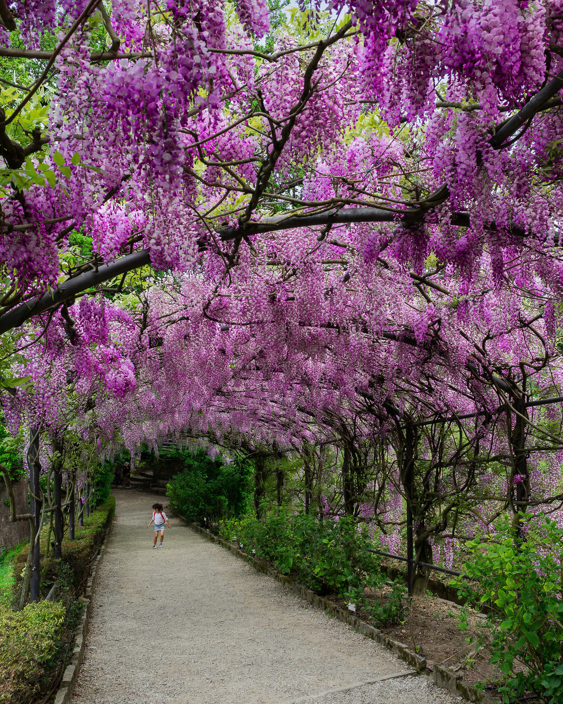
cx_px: 282
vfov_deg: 50.3
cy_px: 333
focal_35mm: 36
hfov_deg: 41.2
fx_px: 750
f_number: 6.3
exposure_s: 1/125
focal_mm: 17
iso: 200
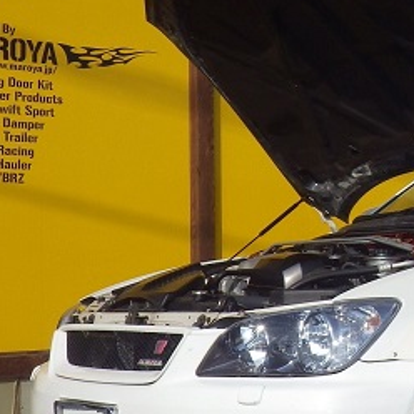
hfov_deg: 17.2
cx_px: 487
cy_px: 154
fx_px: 1313
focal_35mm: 97
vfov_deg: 17.9
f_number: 4.6
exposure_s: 1/1000
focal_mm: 6.1
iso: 125
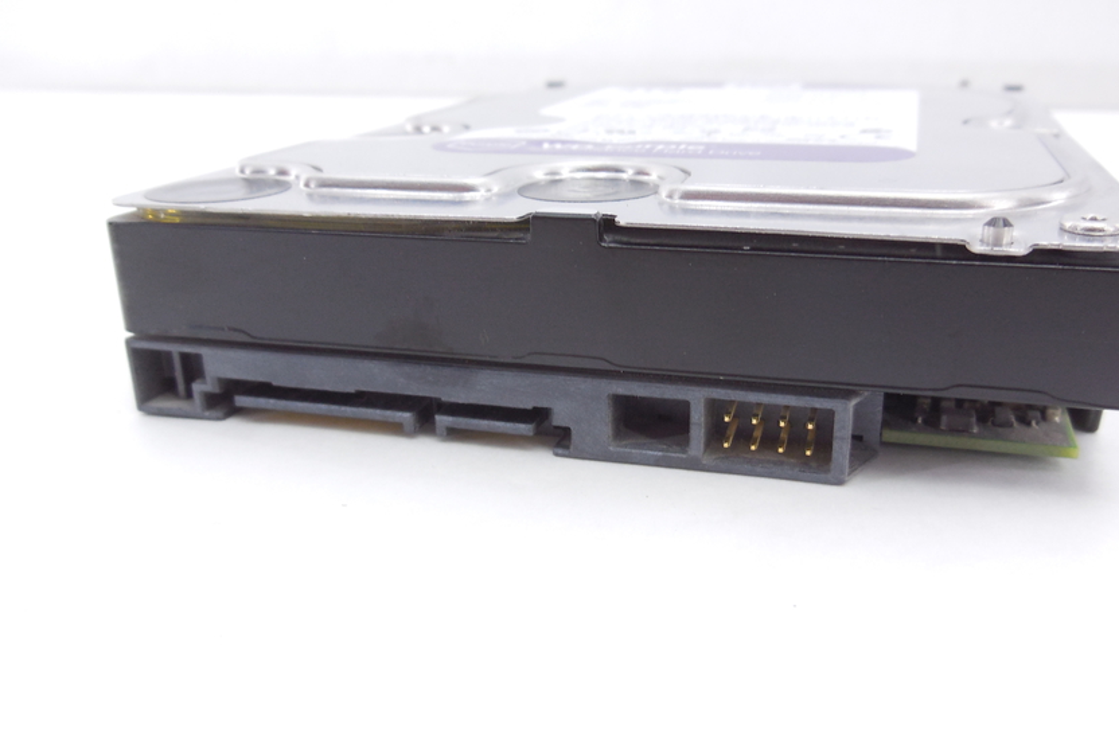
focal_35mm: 32
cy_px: 398
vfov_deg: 41.1
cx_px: 620
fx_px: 995
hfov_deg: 58.6
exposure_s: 1/60
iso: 125
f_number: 3.1
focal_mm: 4.5
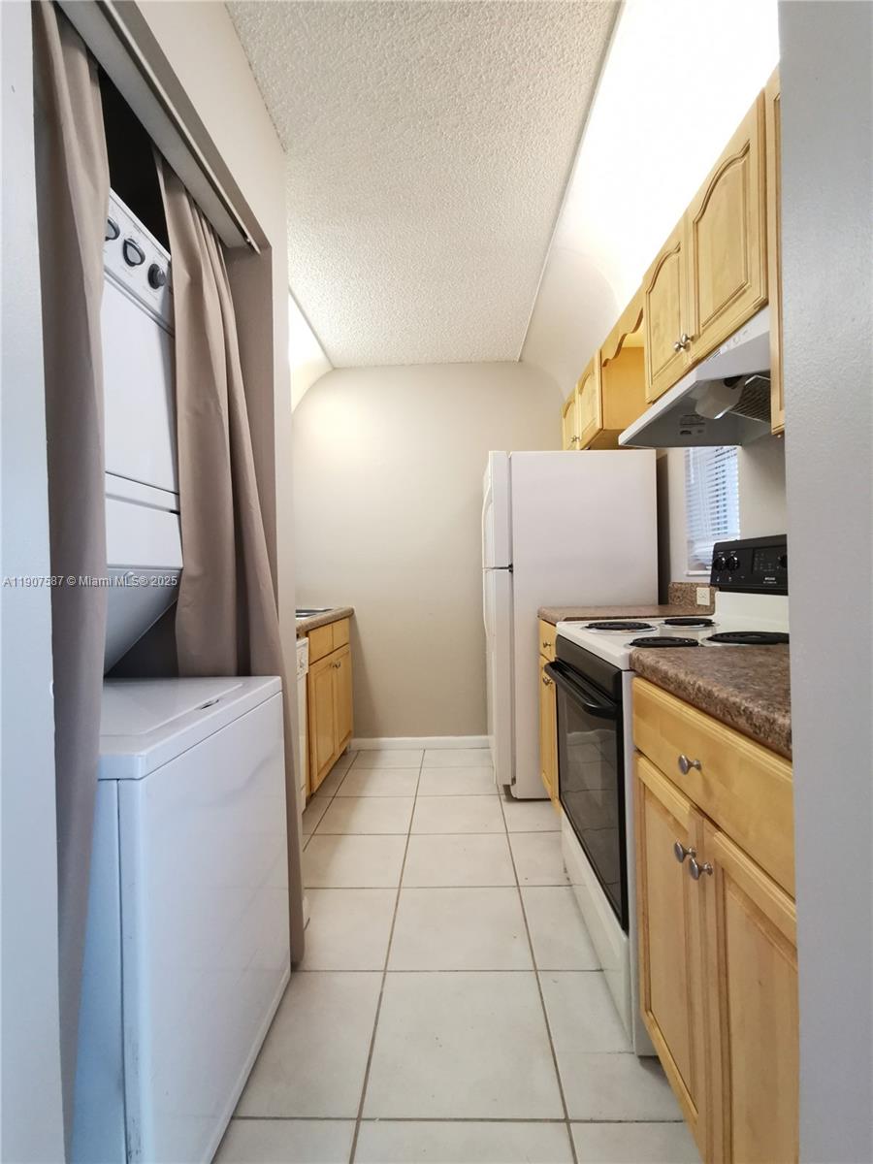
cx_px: 436
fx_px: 572
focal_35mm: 17
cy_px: 582
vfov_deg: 91.0
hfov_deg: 74.7
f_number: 2.2
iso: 200
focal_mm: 2.23
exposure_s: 1/30
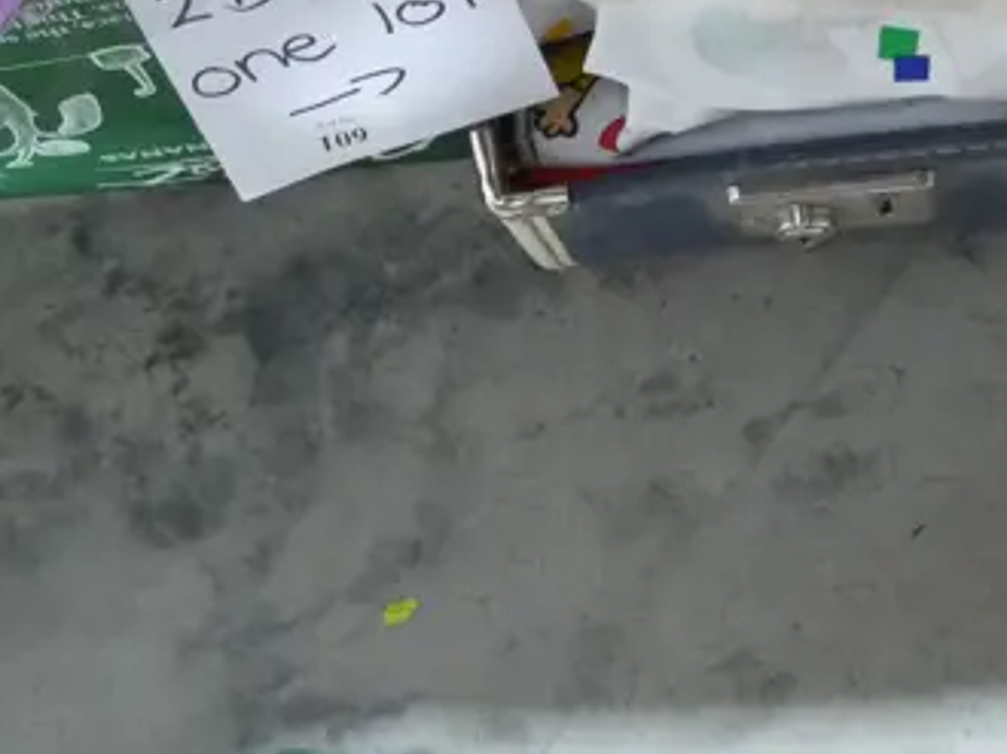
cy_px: -404
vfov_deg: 15.5
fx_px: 2529
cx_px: 632
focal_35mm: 87
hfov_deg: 22.5
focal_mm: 14
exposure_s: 1/50
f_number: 3.5
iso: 3200
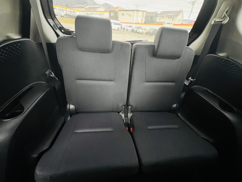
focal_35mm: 13
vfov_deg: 89.9
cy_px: 91
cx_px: 121
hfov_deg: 106.2
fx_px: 91
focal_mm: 1.57
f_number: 1.8
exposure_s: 1/40
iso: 1000
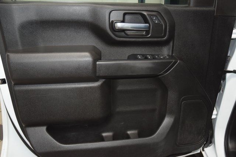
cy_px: 78
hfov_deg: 53.1
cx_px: 118
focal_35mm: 36
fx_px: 236
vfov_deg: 36.9
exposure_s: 1/125
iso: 1800
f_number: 3.8
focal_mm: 24
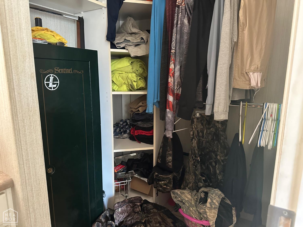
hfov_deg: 71.6
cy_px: 114
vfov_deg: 56.8
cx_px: 152
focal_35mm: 24
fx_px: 210
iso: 800
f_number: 1.78
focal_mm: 6.86
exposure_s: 1/40
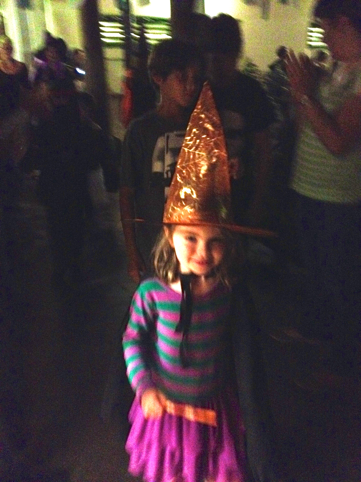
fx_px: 487
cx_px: 180
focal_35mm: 35
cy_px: 241
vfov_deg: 52.6
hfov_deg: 40.7
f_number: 2.4
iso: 800
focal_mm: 4.28
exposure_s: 1/15
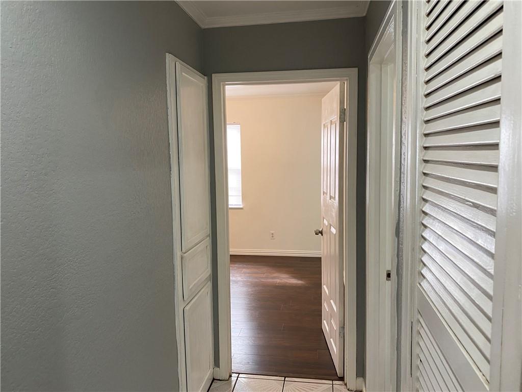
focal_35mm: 26
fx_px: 392
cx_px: 261
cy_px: 196
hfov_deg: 67.3
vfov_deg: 53.1
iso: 100
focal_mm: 4.25
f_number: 1.8
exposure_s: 1/60
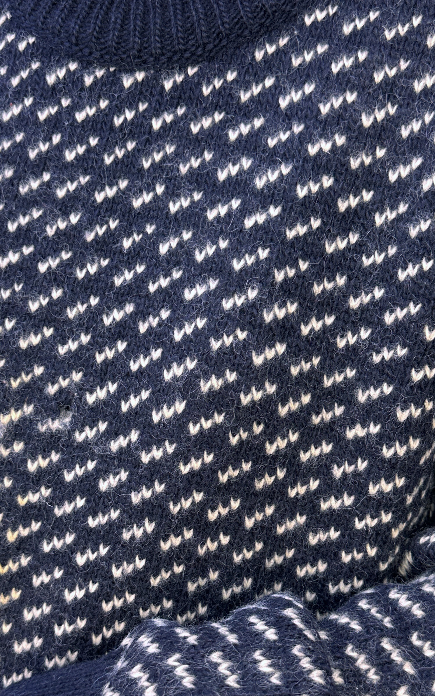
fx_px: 815
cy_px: 410
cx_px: 222
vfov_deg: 46.0
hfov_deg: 29.9
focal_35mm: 43
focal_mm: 6.86
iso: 80
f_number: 1.78
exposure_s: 1/100
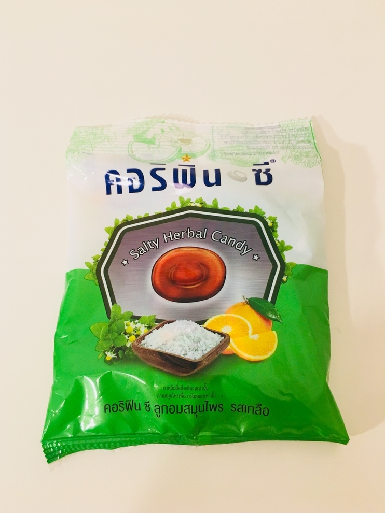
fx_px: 445
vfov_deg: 60.0
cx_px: 189
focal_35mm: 30
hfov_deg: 46.8
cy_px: 261
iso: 40
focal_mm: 4.15
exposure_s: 1/30
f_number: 2.2
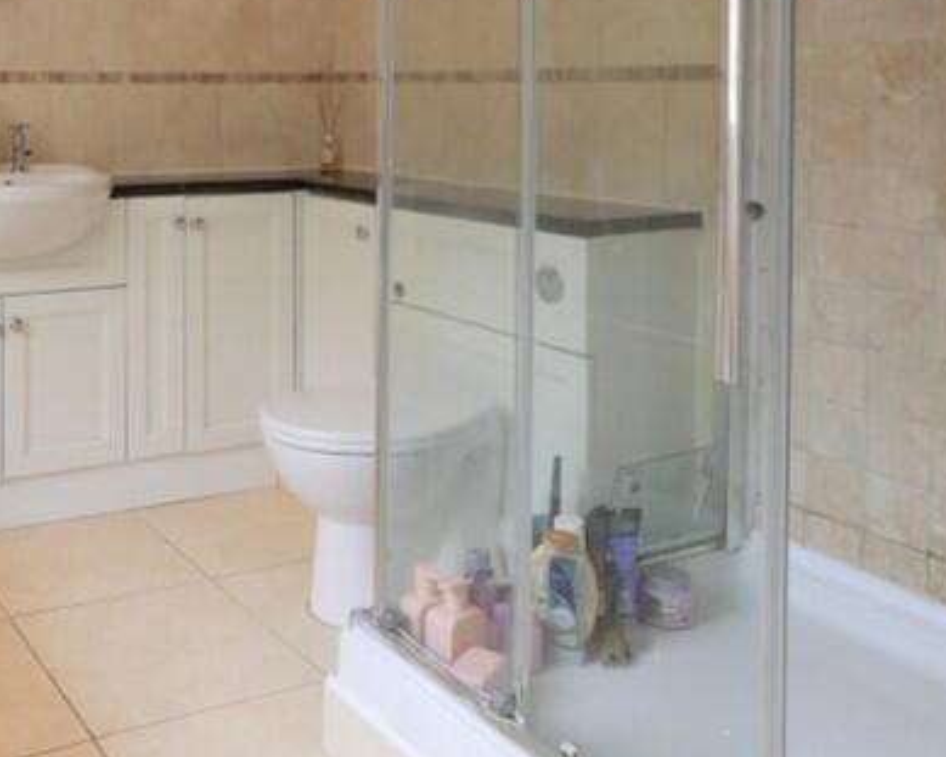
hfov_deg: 46.7
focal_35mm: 36
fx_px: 1008
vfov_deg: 39.1
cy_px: 120
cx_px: 146
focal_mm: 7
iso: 250
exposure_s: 1/60
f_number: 4
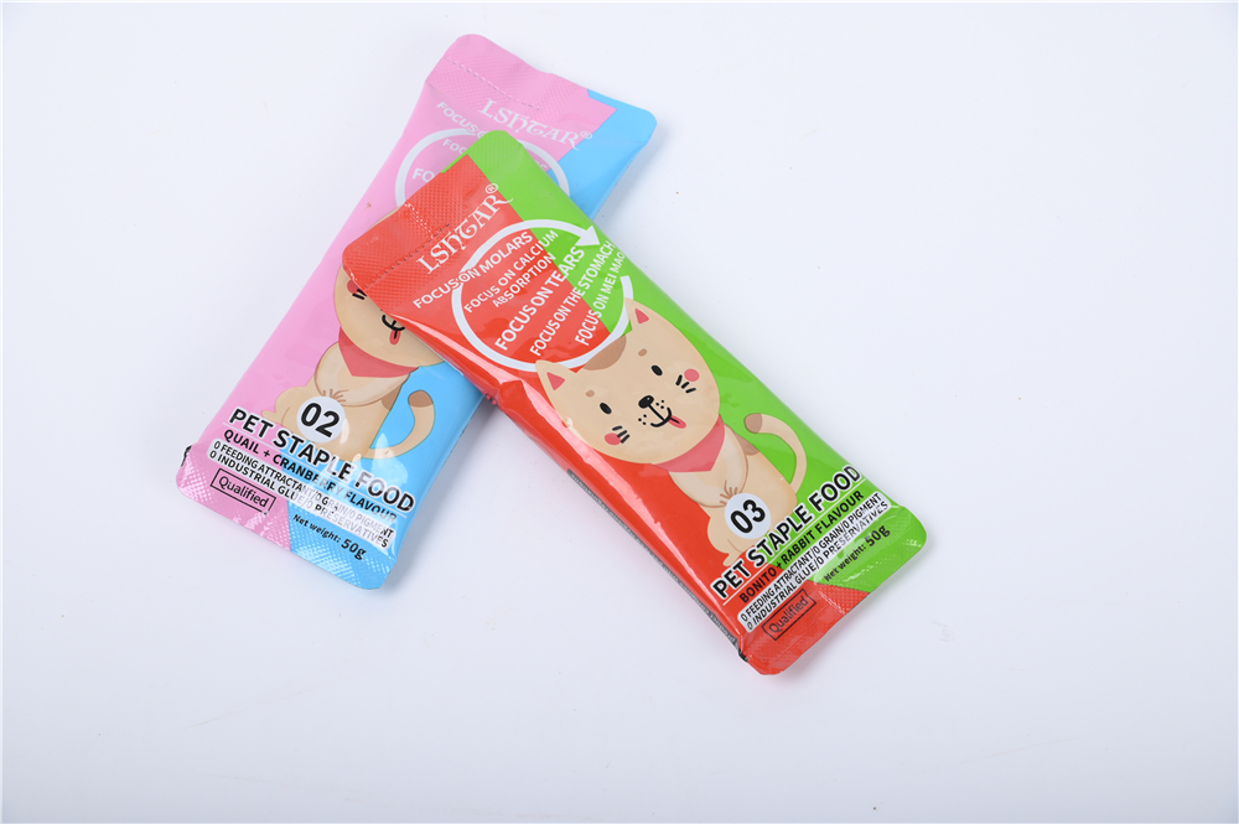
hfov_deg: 21.5
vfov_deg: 14.4
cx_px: 620
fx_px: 3267
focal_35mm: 95
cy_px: 412
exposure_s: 1/125
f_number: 11
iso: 125
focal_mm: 95
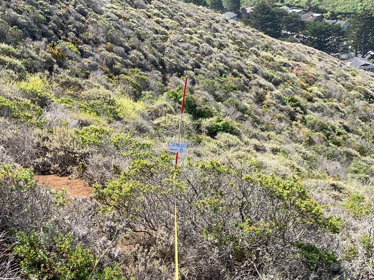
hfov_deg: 38.1
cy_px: 204
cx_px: 167
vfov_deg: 28.7
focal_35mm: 50
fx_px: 540
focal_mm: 4.25
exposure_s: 1/730
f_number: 1.8
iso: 25
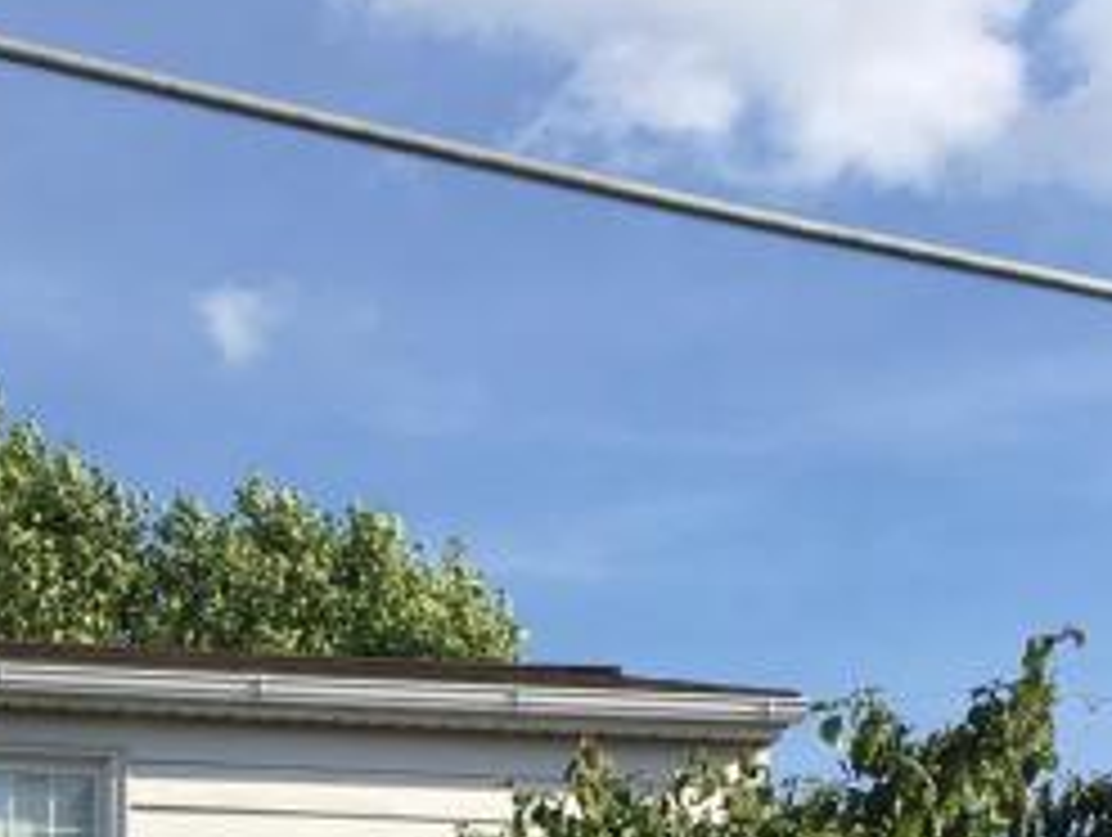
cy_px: 1665
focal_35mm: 120
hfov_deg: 16.2
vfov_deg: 11.2
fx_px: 3860
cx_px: 153
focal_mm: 4.15
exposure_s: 1/1131
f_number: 2.2
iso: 25
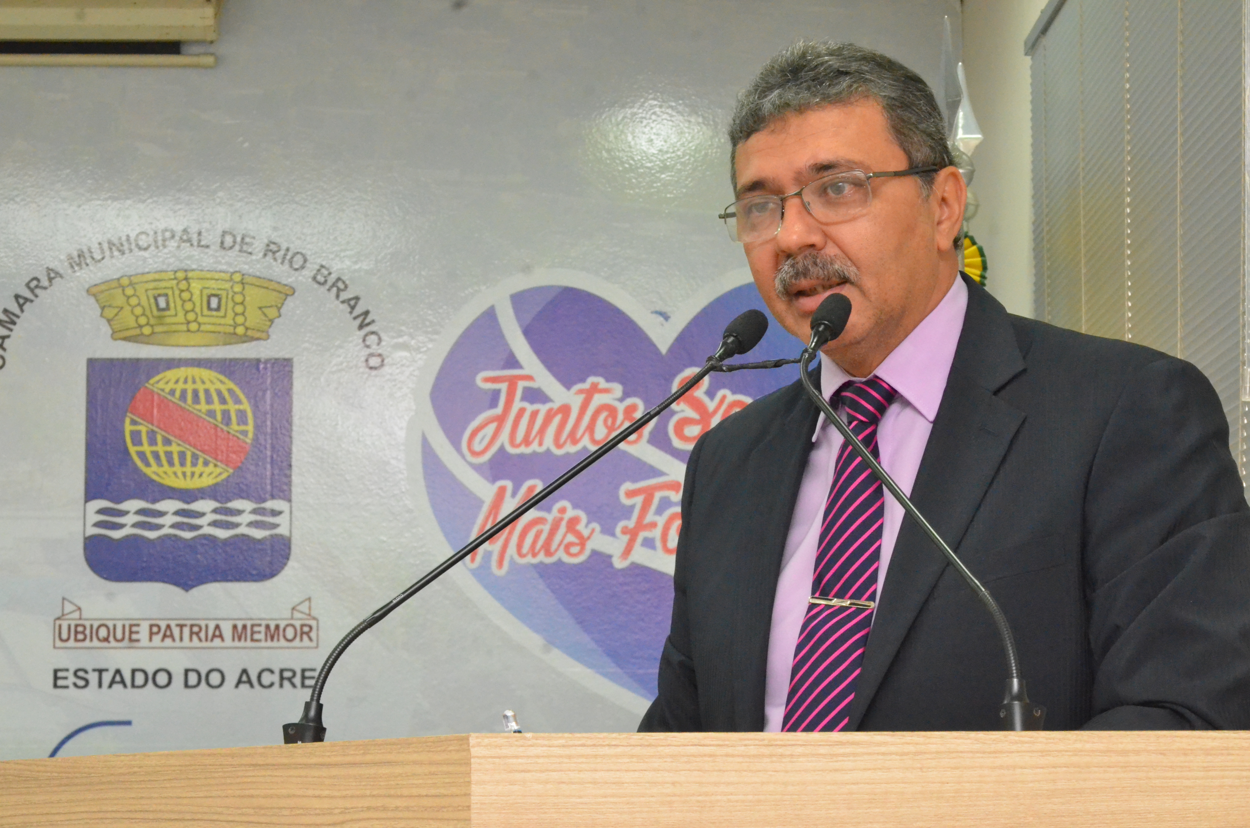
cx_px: 625
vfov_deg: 13.0
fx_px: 3638
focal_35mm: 105
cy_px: 414
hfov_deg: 19.5
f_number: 11
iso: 6400
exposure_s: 1/60
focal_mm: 70
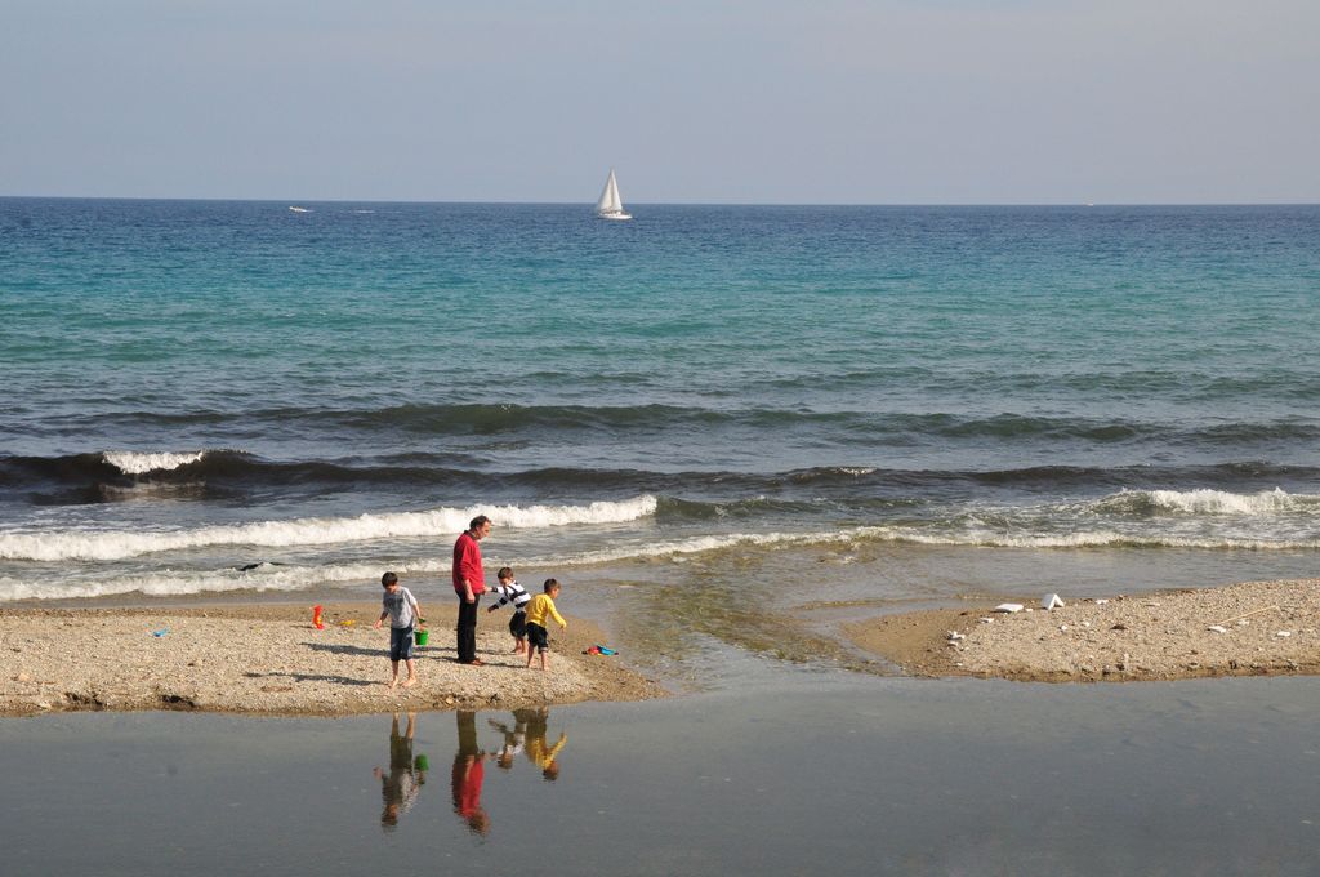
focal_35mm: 75
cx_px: 660
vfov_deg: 18.1
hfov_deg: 27.0
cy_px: 438
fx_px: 2746
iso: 640
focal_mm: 50
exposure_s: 1/640
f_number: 13
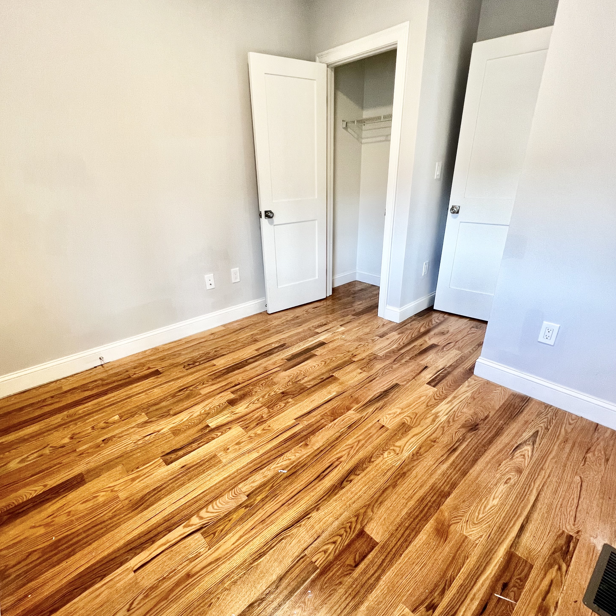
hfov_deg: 87.4
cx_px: 299
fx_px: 322
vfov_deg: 87.3
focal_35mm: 16
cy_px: 327
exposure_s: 1/60
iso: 125
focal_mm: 1.57
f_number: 1.8
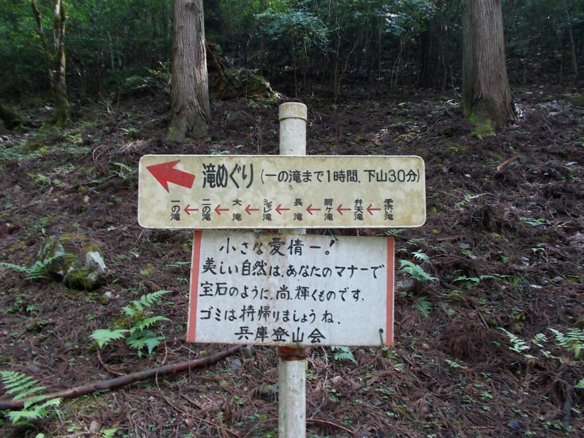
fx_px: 439
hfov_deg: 67.3
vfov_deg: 53.1
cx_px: 292
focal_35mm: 26
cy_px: 219
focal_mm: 4.6
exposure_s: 1/25
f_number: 3.2
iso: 80
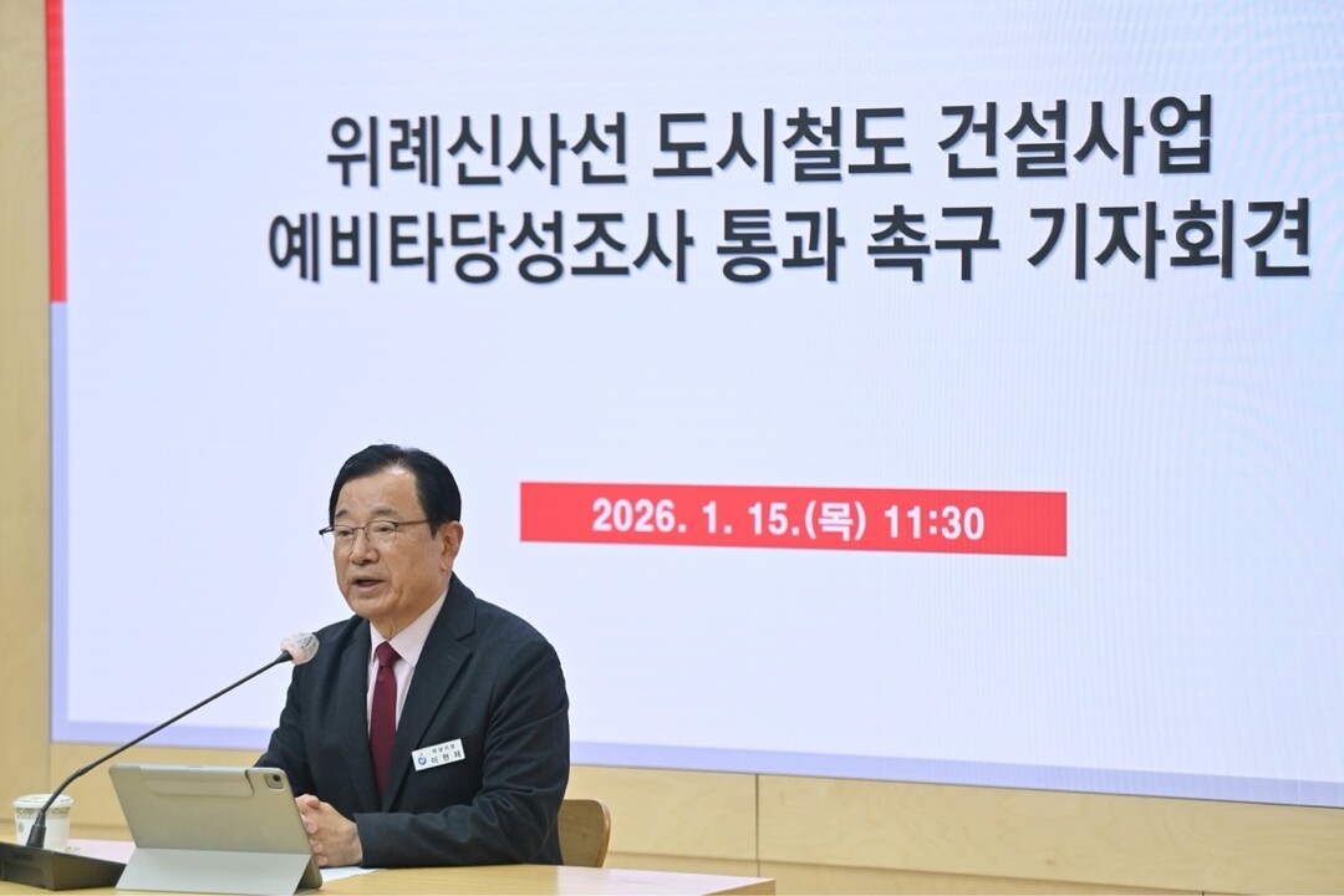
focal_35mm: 135
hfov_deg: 15.2
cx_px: 672
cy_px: 448
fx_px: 5040
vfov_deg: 10.2
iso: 800
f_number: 2.8
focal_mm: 135
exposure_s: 1/400
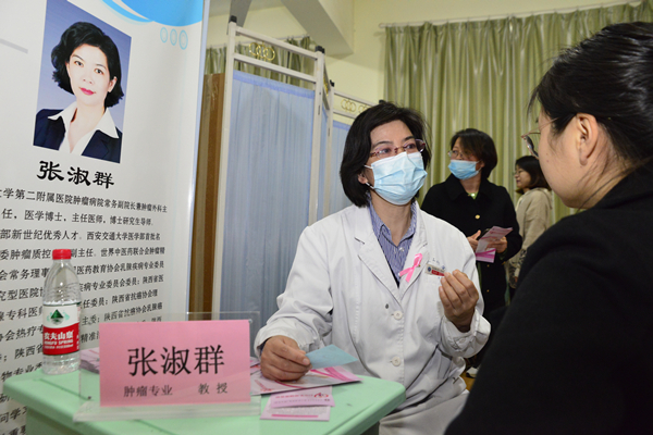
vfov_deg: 53.1
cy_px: 218
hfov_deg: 73.7
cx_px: 326
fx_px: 435
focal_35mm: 24
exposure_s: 1/80
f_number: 5.6
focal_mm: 24
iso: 5000
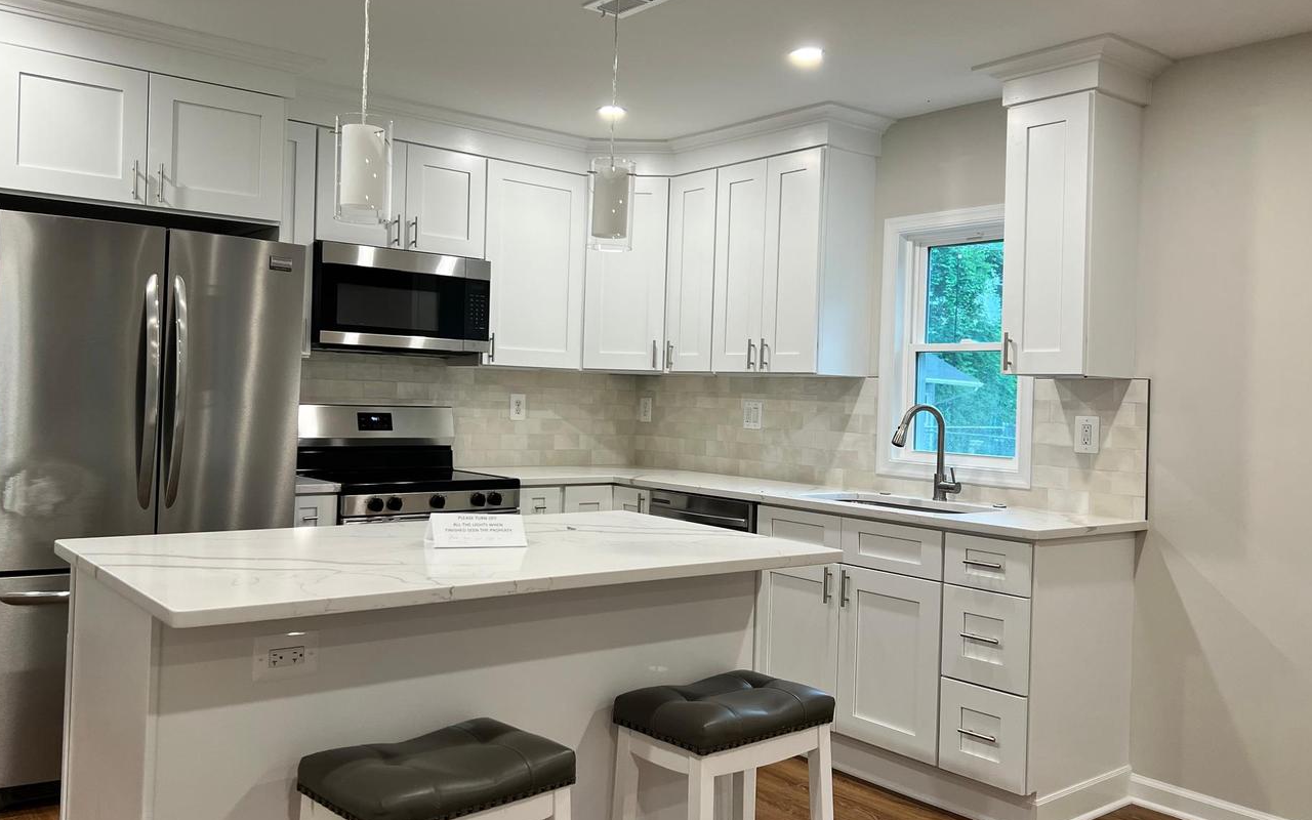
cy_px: 379
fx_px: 1108
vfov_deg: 40.6
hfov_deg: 61.2
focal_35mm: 31
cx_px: 628
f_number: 1.5
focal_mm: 5.7
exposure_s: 1/120
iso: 125
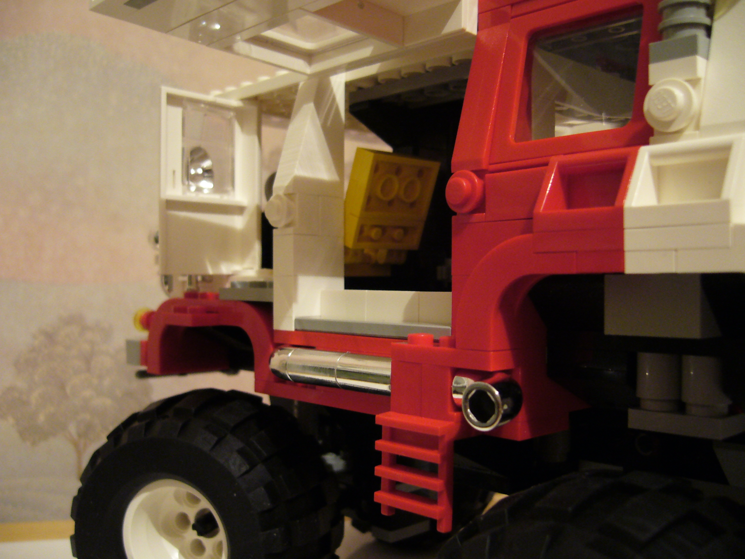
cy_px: 280
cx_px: 372
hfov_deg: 52.6
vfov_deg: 40.7
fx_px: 753
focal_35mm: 35
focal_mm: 5.8
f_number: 2.8
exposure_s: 1/3.2
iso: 200
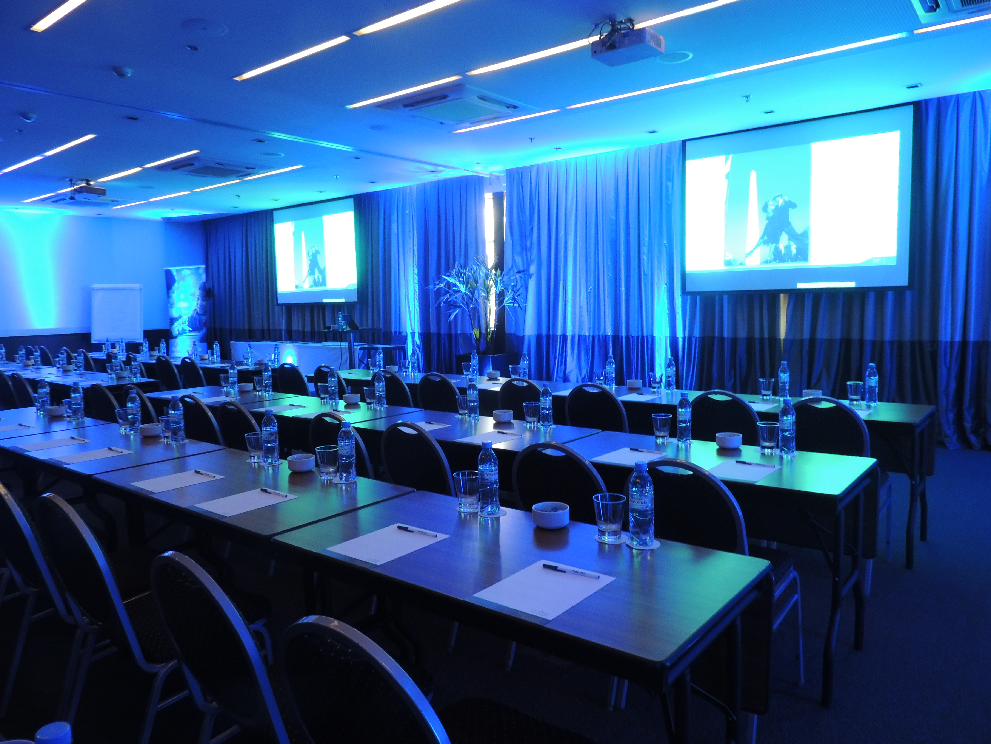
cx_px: 496
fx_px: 687
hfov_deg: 71.6
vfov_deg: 56.8
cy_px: 372
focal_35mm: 24
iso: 400
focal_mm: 4.3
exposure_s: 1/10
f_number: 3
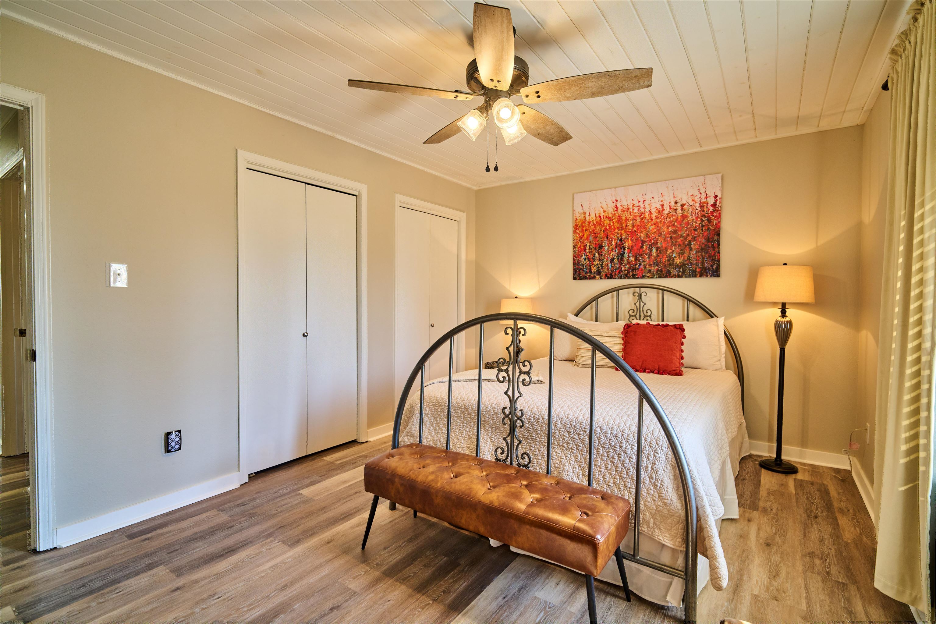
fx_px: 416
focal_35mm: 16
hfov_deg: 96.7
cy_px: 312
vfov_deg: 73.7
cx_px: 468
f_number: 3.5
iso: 1600
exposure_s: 1/80
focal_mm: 16
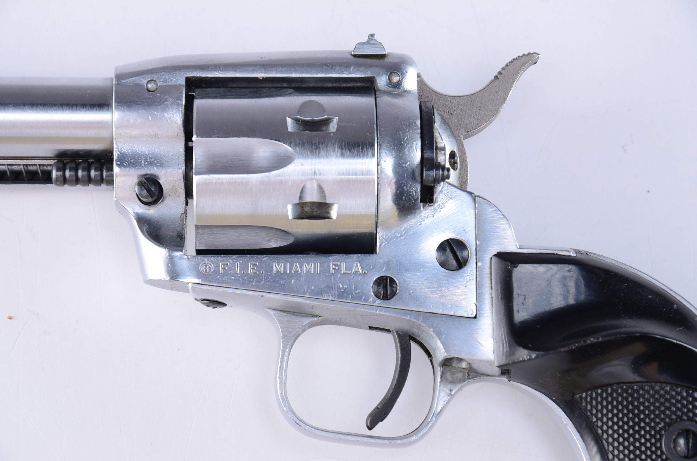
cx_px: 348
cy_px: 230
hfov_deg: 13.1
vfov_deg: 8.7
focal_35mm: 158
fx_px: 3043
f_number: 9
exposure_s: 1/100
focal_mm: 105
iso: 125
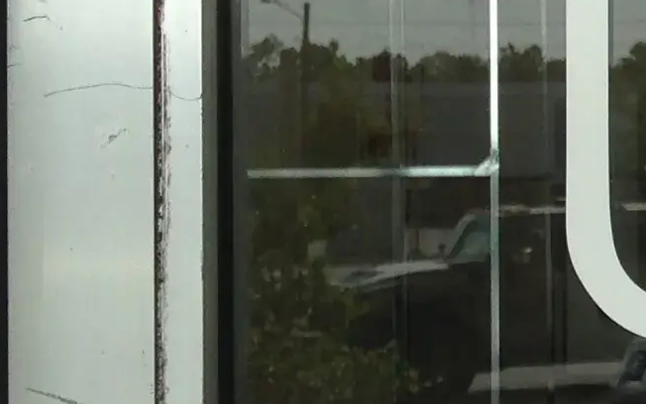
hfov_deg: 10.7
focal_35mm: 175
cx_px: 1401
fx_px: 3082
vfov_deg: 7.5
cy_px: 163
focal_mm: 4.12
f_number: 2.4
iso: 50
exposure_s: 1/786
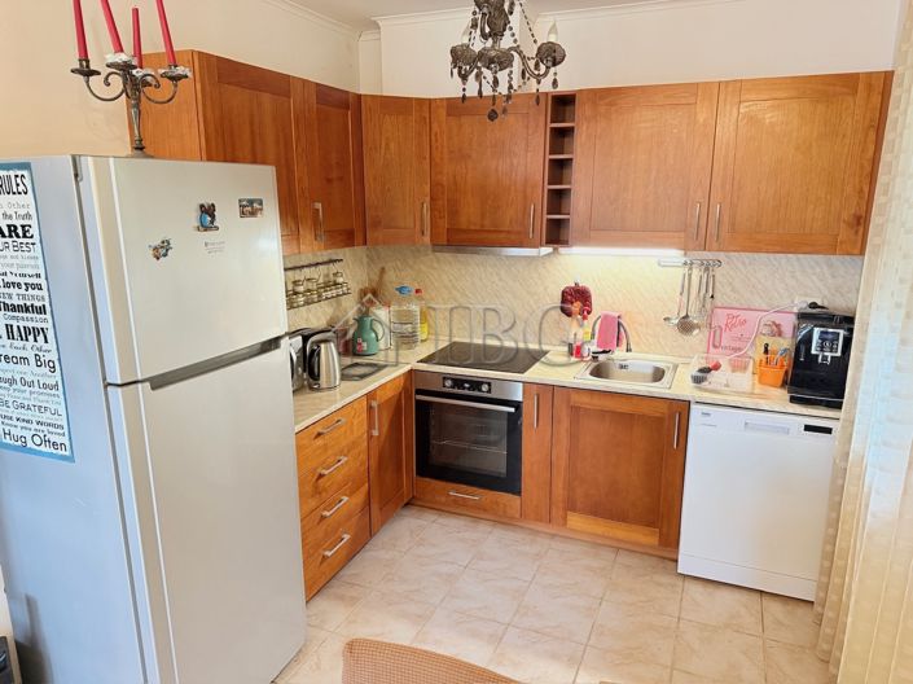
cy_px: 342
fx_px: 633
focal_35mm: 24
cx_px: 456
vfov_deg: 56.8
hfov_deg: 71.6
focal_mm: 6.76
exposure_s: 1/50
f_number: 1.78
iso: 320
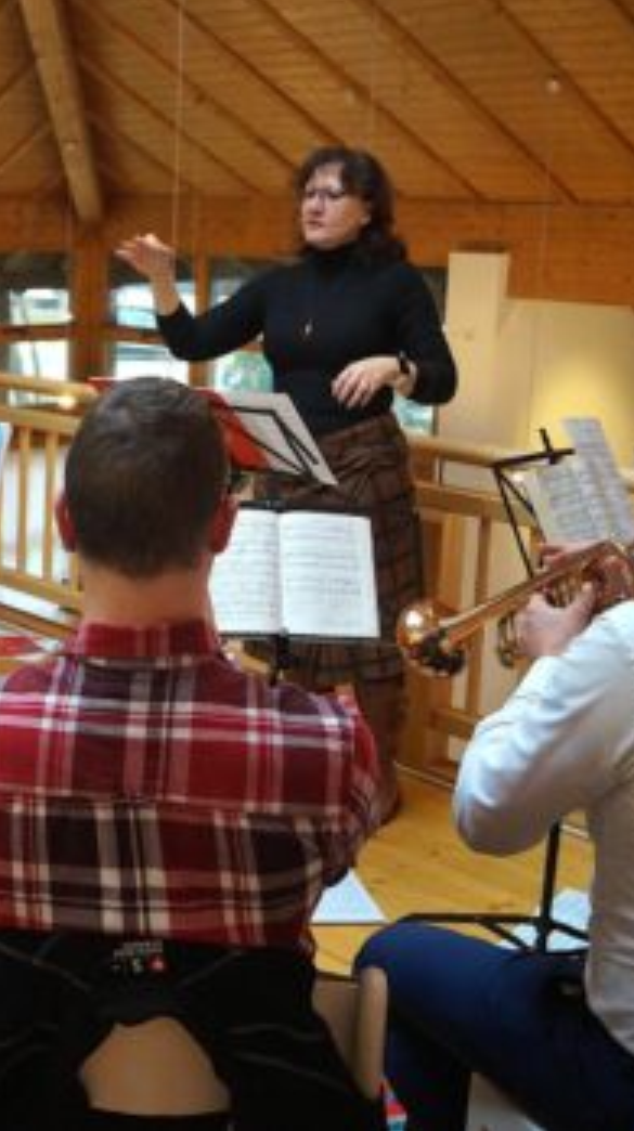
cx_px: -37
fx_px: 1589
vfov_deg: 39.2
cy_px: 557
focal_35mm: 53
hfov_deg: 21.6
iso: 1600
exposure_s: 1/160
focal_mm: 22
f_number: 4
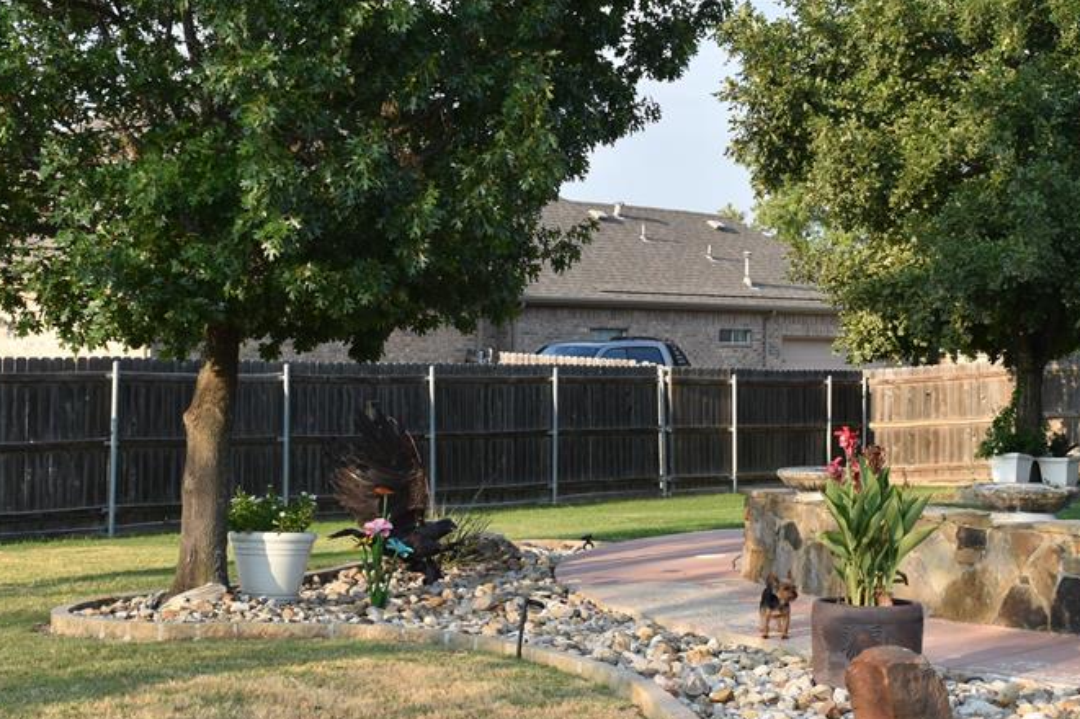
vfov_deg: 21.6
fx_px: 1882
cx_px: 608
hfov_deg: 32.0
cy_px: 345
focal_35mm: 63
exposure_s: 1/250
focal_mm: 27
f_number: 6.3
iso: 200
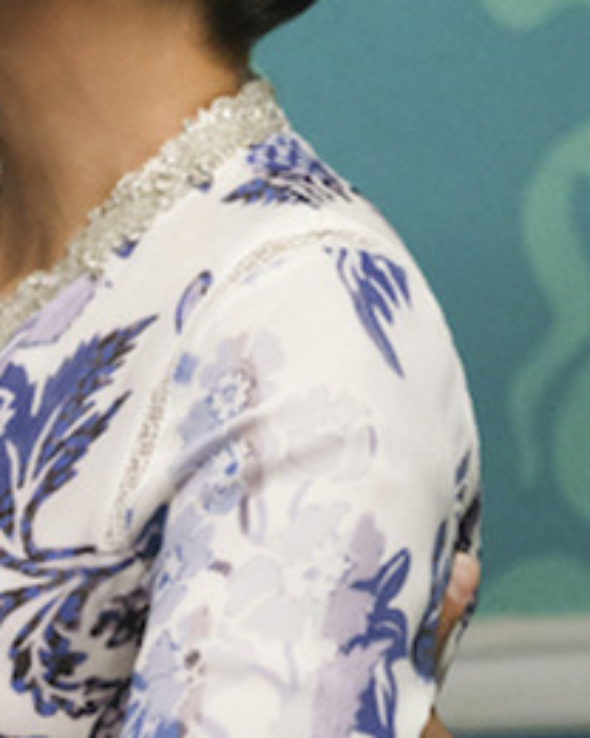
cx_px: -162
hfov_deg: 5.2
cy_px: 656
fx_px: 6461
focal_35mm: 296
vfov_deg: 6.5
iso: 5000
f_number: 2.8
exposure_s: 1/100
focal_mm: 70
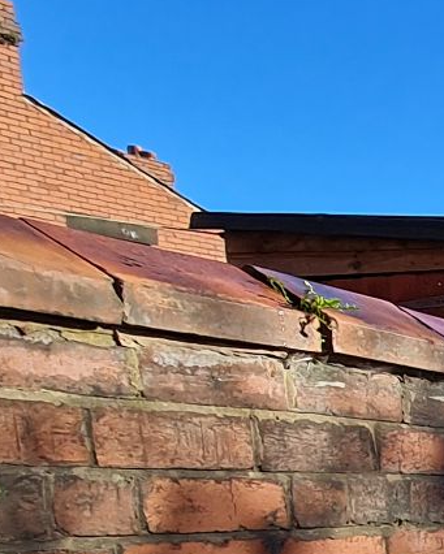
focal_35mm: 61
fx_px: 1002
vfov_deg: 28.1
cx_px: 1013
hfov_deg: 15.7
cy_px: 615
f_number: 2.2
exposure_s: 1/702
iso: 50
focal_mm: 1.74
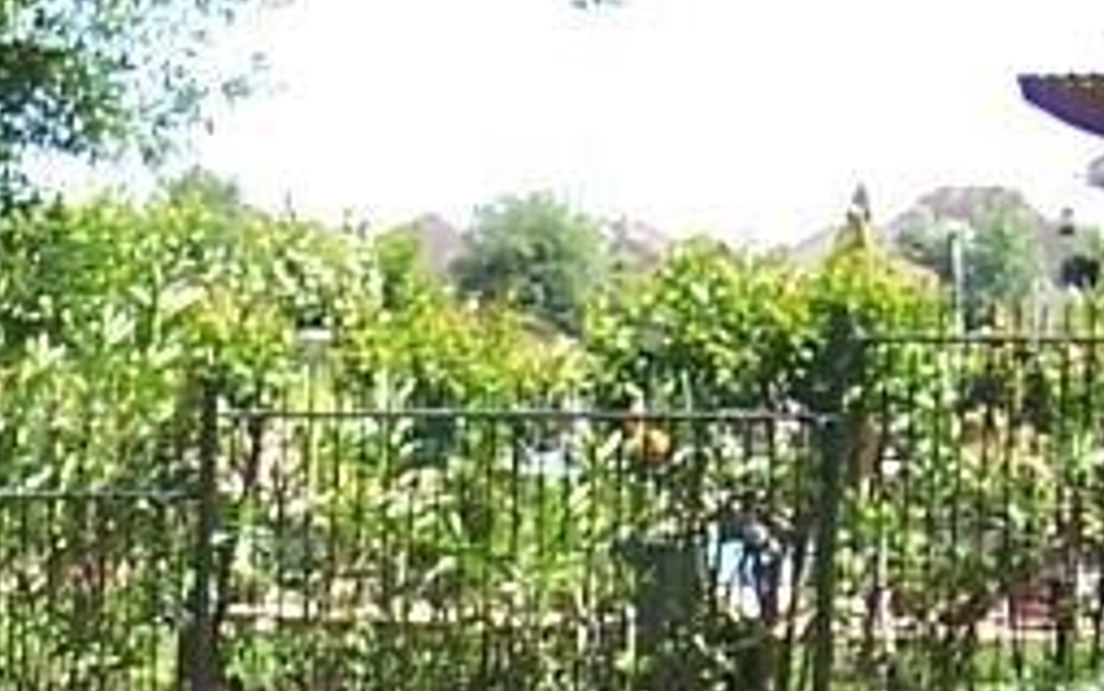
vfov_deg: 8.5
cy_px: 1204
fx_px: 4485
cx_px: -456
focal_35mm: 149
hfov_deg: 13.4
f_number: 2.8
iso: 64
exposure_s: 1/320
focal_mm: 3.8
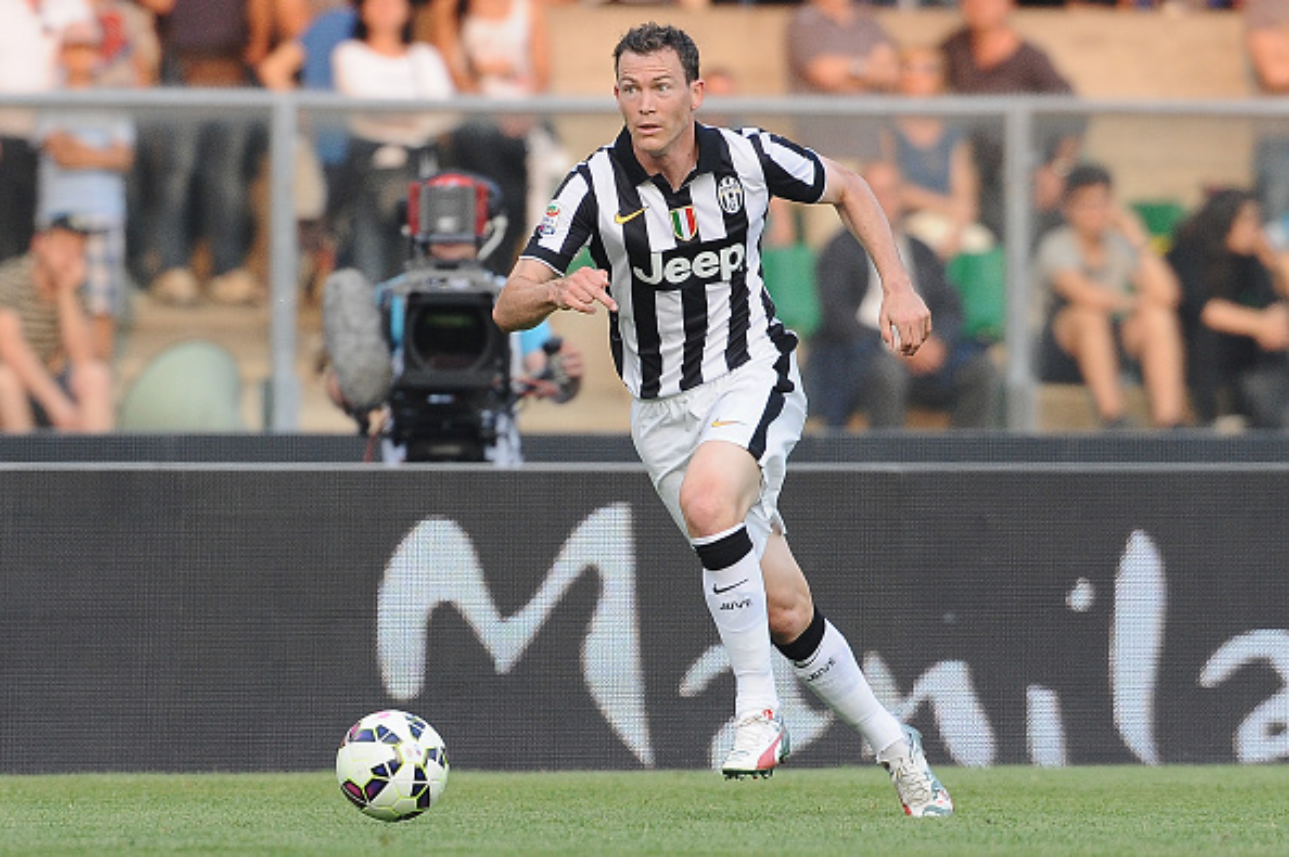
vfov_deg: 2.7
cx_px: 644
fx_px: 17887
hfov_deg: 4.1
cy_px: 428
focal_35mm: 500
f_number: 6.3
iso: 1600
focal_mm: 500
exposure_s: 1/1000
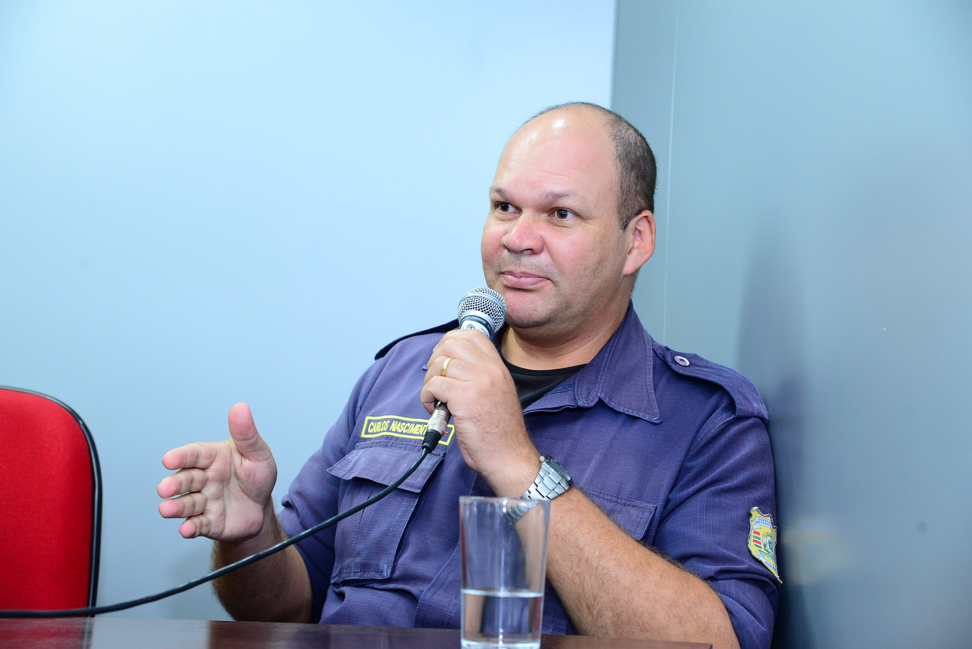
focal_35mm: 66
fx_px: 1783
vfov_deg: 20.6
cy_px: 324
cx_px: 486
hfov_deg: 30.5
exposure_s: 1/80
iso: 1600
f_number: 5.6
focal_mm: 66
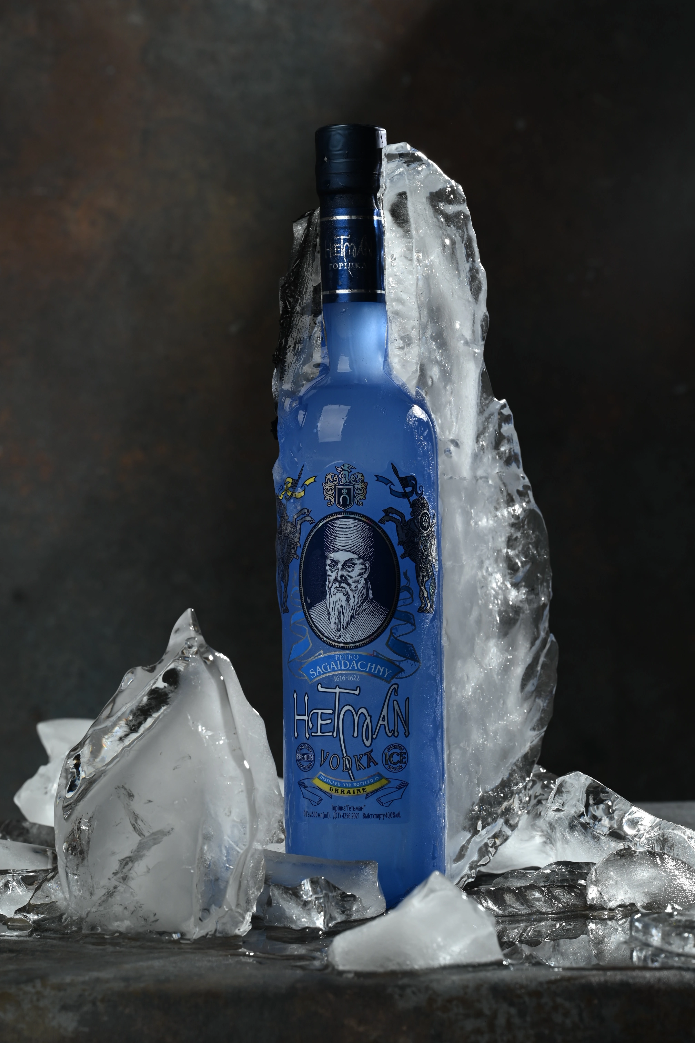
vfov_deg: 19.5
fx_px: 3040
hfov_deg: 13.0
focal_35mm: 105
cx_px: 348
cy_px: 522
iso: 125
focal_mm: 105
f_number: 13
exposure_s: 1/125
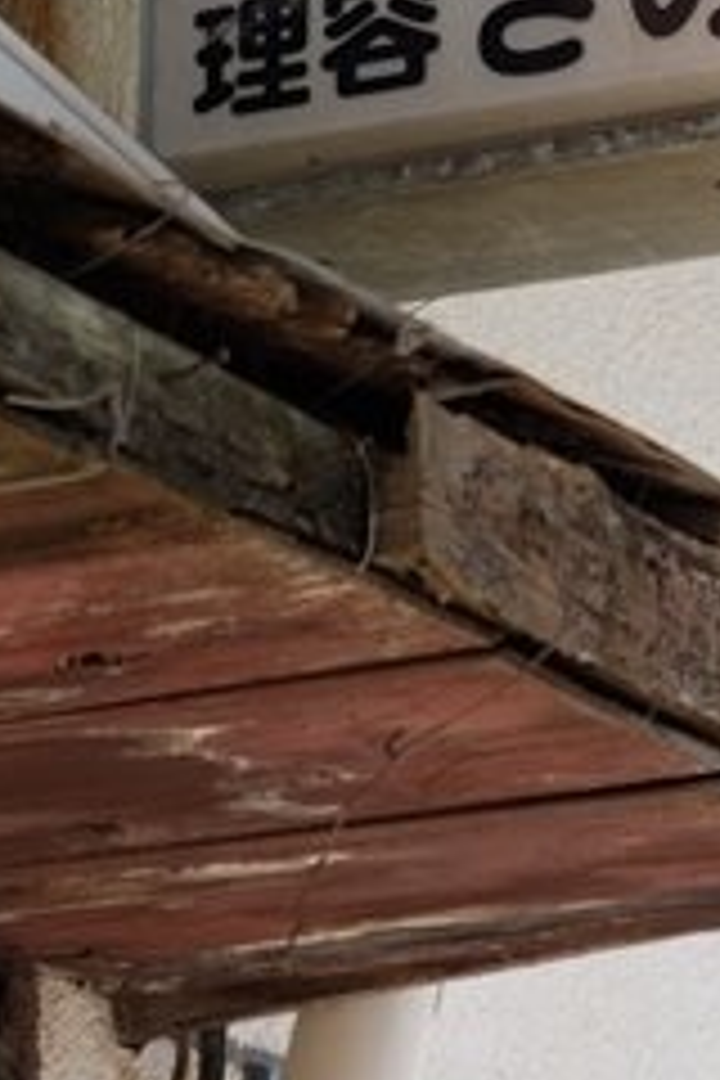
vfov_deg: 8.9
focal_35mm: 229
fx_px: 6869
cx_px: 752
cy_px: -22
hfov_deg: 6.0
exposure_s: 1/170
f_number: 5.6
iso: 200
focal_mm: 40.7
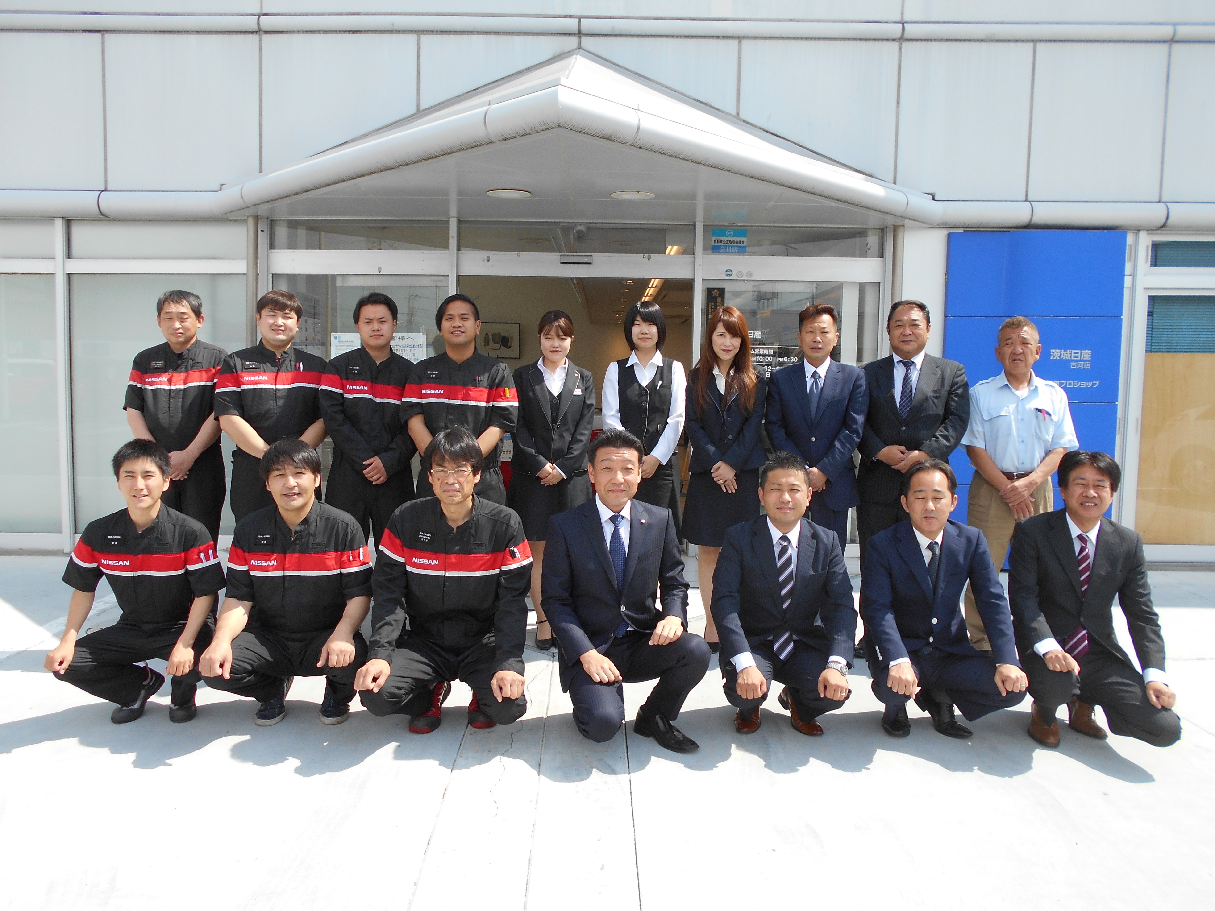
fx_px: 913
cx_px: 608
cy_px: 456
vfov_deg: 53.1
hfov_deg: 67.3
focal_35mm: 26
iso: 80
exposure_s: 1/500
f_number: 3.2
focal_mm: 4.6
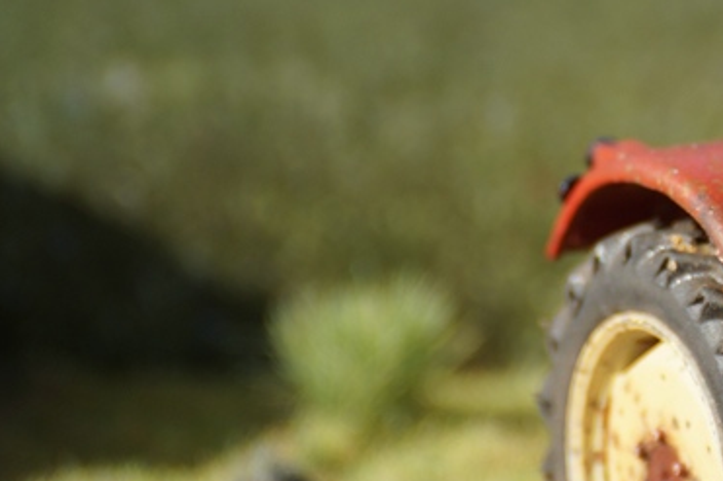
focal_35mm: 1132
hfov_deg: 1.8
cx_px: 815
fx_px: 22723
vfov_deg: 1.2
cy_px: 224
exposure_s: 1/500
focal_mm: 280
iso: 125
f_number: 5.6
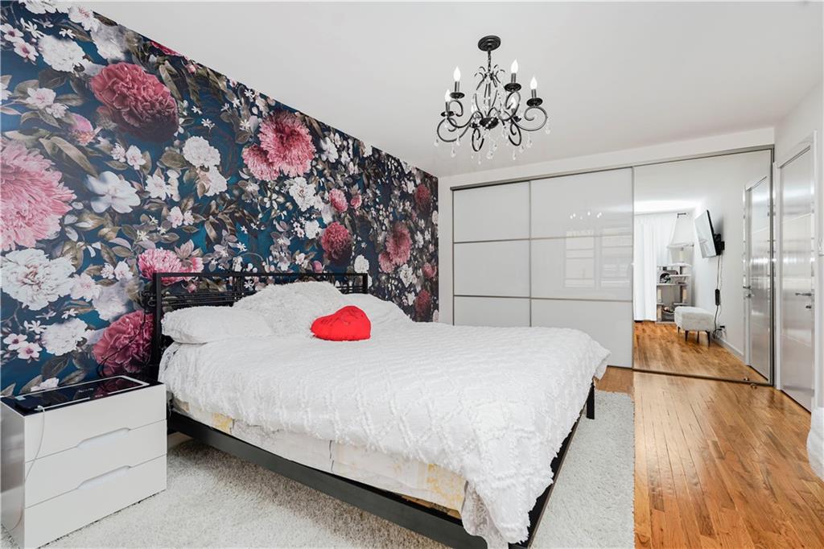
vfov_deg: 73.7
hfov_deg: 96.8
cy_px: 274
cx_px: 412
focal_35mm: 16
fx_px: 366
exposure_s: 1/50
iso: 100
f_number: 5
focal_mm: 16
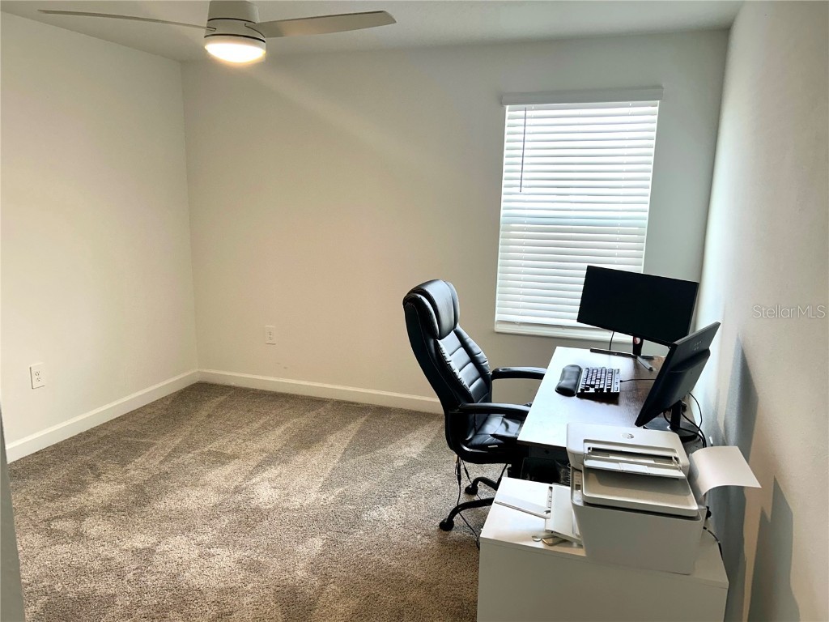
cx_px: 414
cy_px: 311
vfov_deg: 53.1
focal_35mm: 26
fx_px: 623
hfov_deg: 67.3
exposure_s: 1/120
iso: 64
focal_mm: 5.7
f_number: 1.5
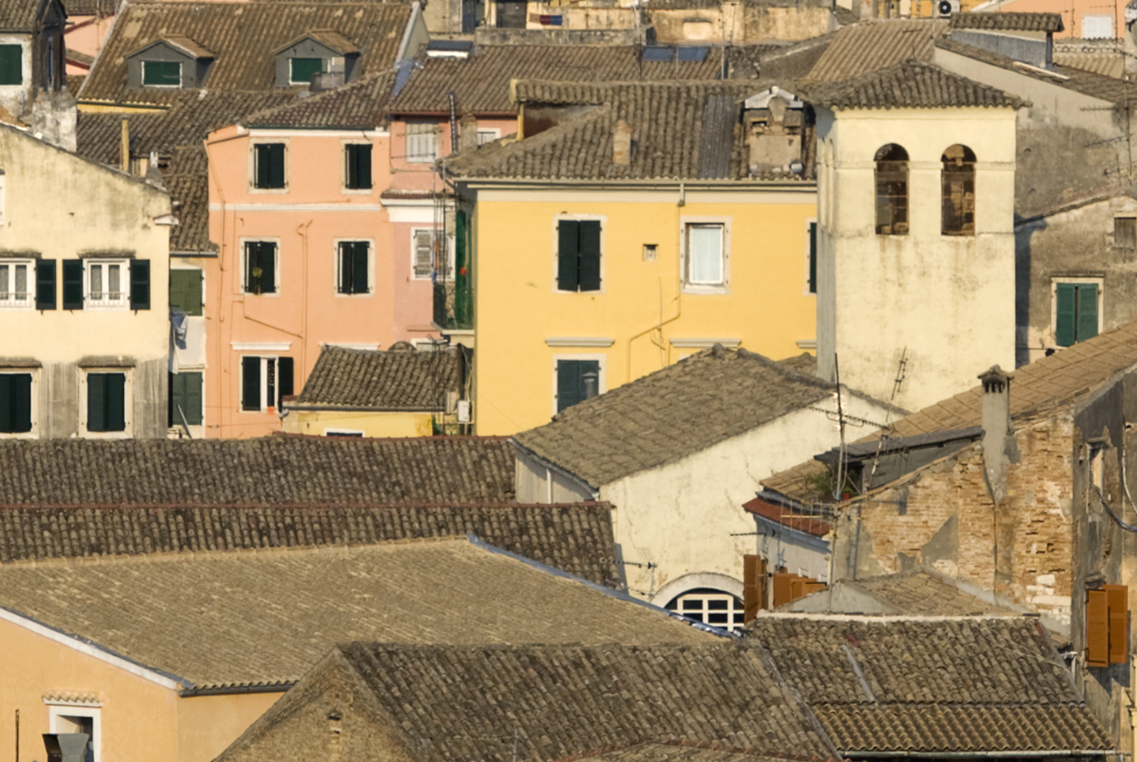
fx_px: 12125
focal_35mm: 383
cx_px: 702
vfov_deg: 3.6
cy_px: -154
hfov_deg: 5.4
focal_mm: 95
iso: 100
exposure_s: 1/200
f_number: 9
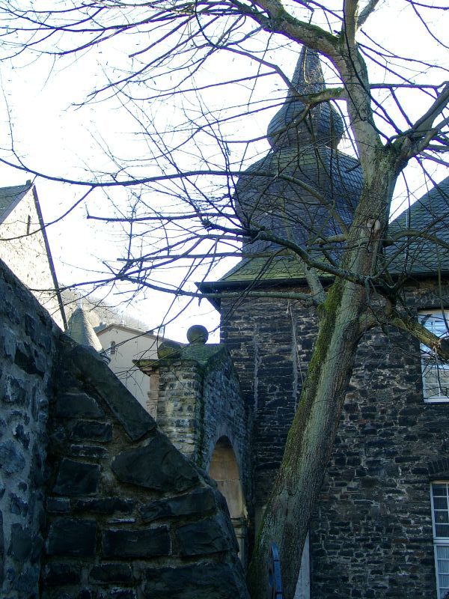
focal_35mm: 45
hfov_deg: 32.2
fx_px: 778
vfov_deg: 42.1
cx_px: 224
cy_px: 300
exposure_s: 1/116
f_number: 2.8
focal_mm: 9.29
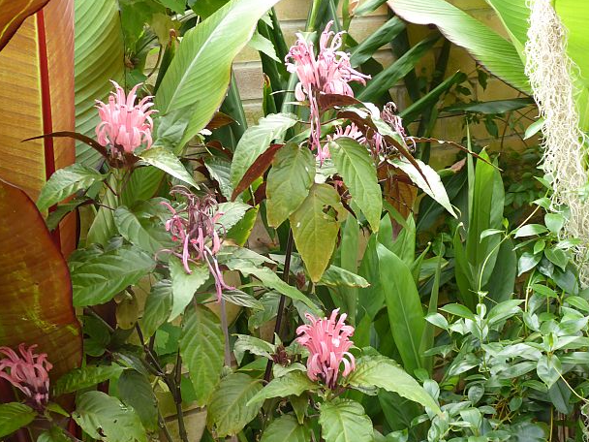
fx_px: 1021
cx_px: 290
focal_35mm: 60
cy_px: 228
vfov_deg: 24.4
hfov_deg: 32.2
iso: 250
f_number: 4.2
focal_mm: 10.3
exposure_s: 1/60
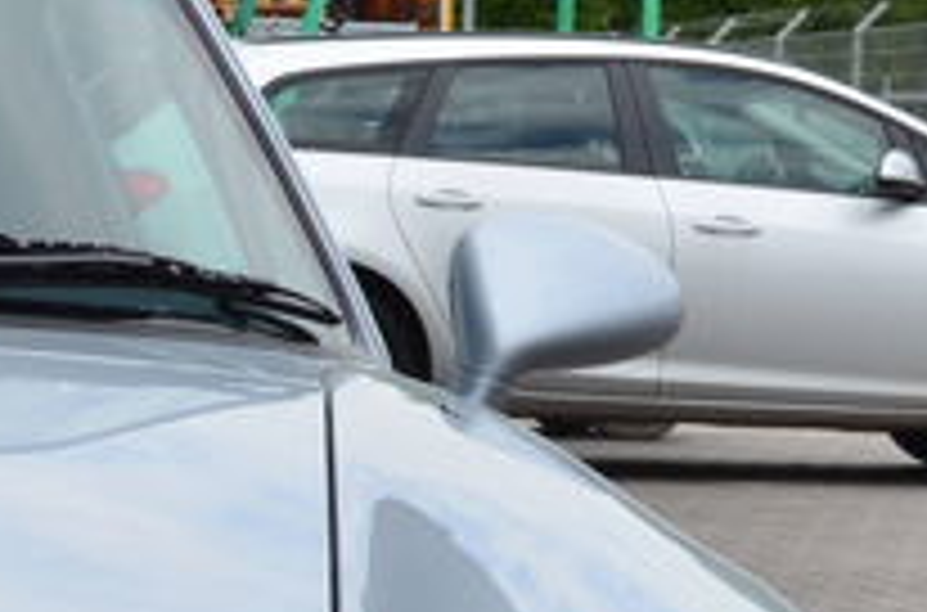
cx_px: -472
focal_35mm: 196
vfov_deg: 6.9
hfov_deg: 10.2
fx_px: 5028
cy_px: 886
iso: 200
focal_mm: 35
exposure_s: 1/100
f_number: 11
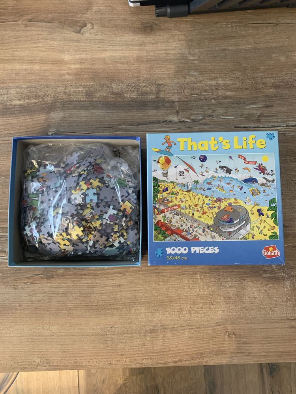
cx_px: 148
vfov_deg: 67.3
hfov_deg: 53.1
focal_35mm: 26
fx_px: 296
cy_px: 197
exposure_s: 1/50
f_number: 1.8
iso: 320
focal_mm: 4.25
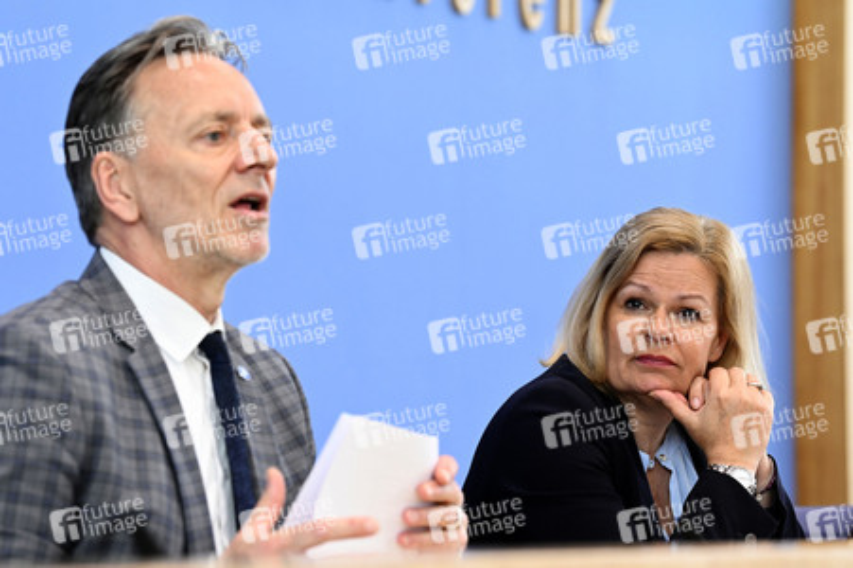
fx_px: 3551
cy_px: 284
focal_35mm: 150
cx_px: 426
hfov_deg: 13.7
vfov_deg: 9.1
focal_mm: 150
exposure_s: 1/640
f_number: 5.6
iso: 3200
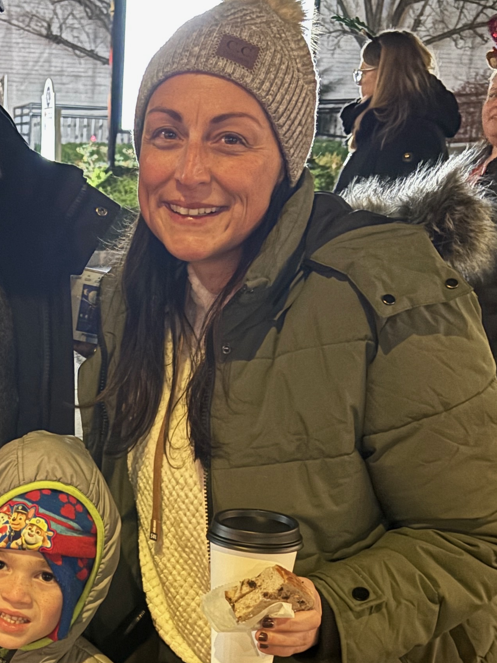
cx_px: 96
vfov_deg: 29.9
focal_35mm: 62
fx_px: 1187
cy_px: 596
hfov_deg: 23.3
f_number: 1.6
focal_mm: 5.96
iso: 1000
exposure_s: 1/20
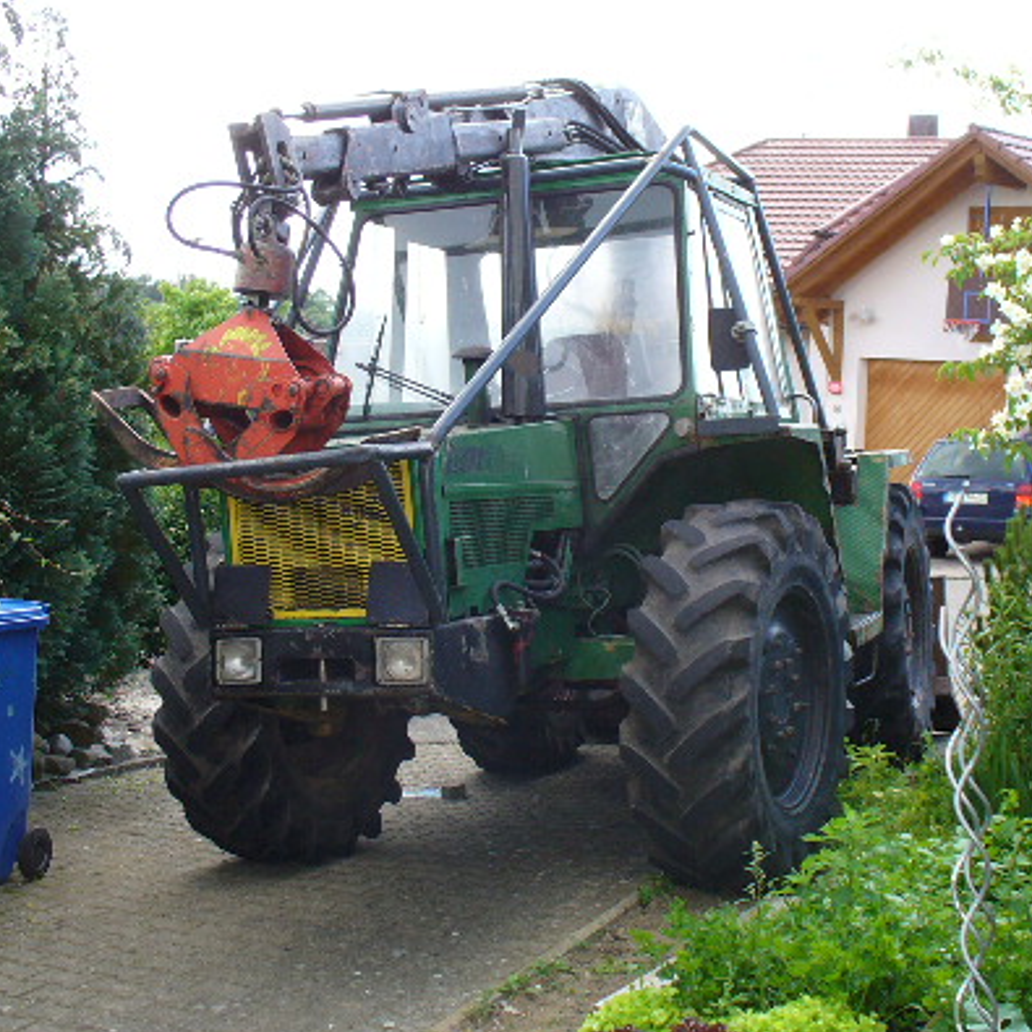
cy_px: 444
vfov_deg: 32.2
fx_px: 1788
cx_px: 530
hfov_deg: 32.2
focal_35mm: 53
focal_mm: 6.1
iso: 100
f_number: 2.8
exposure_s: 1/250
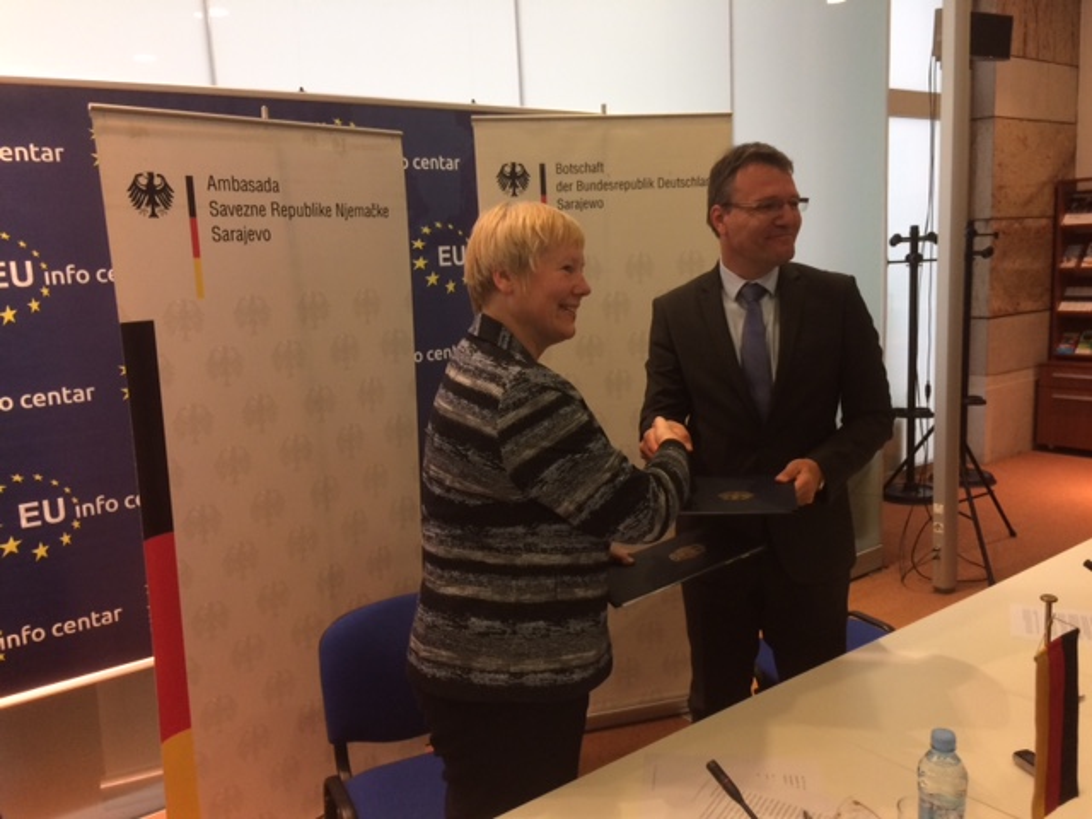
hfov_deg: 61.7
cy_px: 410
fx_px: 915
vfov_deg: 48.2
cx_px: 546
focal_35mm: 29
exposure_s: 1/33
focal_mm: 4.15
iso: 64
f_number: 2.2
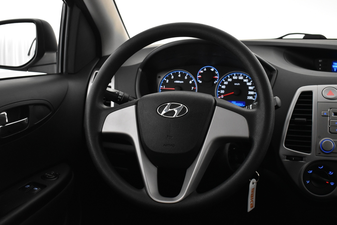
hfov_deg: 45.0
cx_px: 168
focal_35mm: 44
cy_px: 112
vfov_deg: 30.8
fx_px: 407
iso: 2500
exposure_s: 1/50
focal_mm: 29
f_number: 4.2
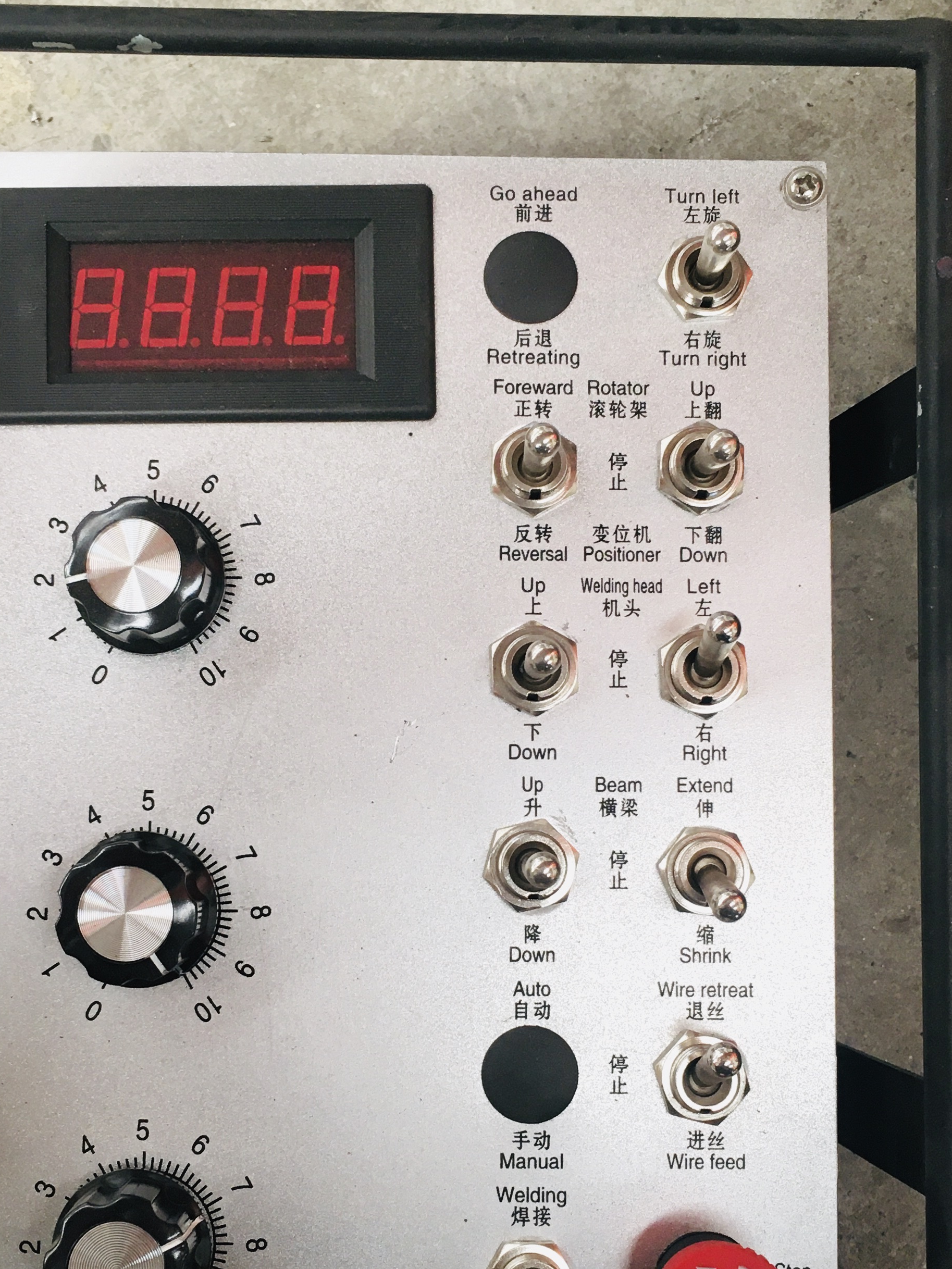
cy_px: 707
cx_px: 441
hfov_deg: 30.3
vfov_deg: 39.6
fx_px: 1760
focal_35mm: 48
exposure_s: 1/33
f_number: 2.2
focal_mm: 4.15
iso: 50
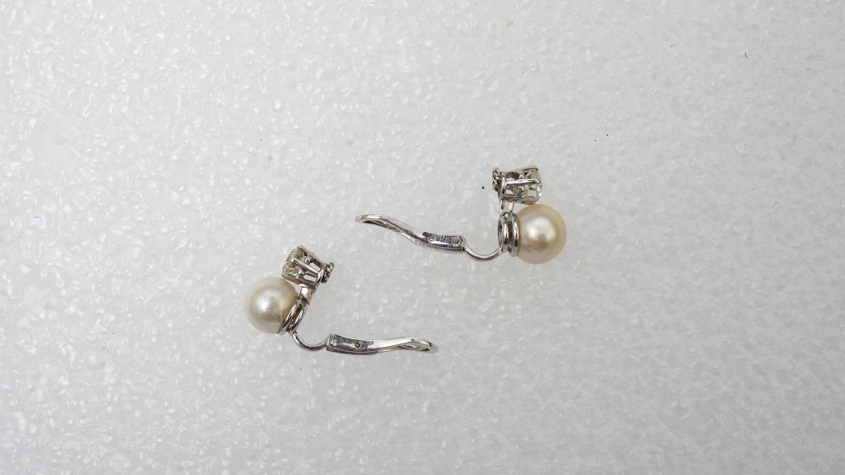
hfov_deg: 42.9
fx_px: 1075
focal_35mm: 48
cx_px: 419
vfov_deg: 24.9
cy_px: 260
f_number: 18
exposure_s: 1/100
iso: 800
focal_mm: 30
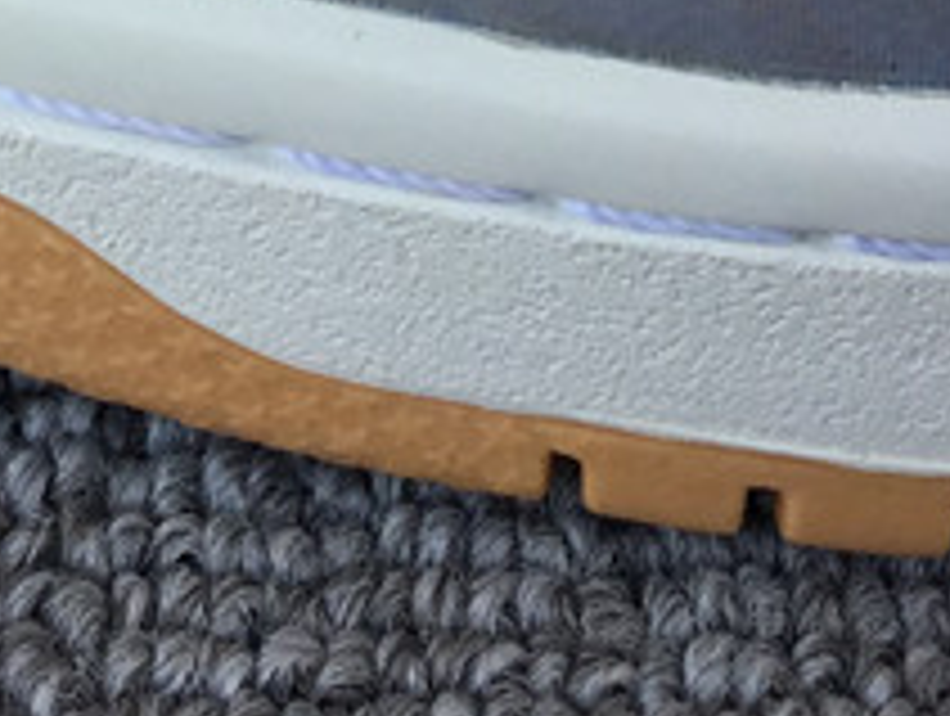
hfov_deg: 14.8
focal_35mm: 132
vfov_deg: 10.4
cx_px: 225
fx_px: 3629
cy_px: -705
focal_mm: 3.3
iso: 25
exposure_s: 1/312
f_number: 2.4
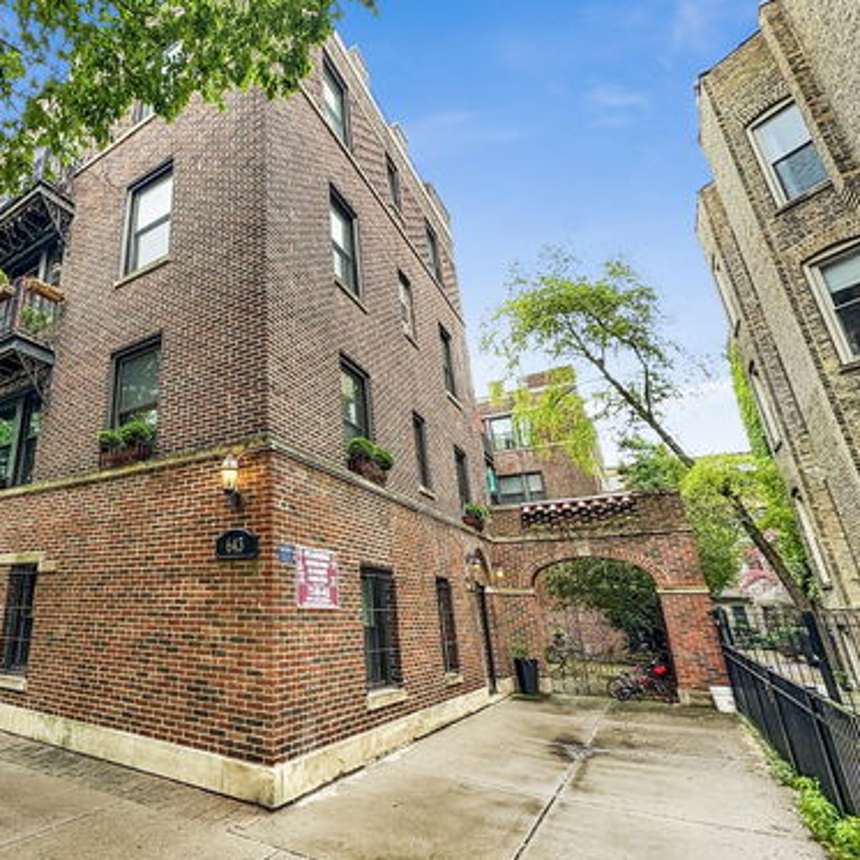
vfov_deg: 77.7
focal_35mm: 19
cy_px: 423
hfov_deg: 72.5
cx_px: 219
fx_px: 534
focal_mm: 2.22
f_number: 2.2
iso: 100
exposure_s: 1/134
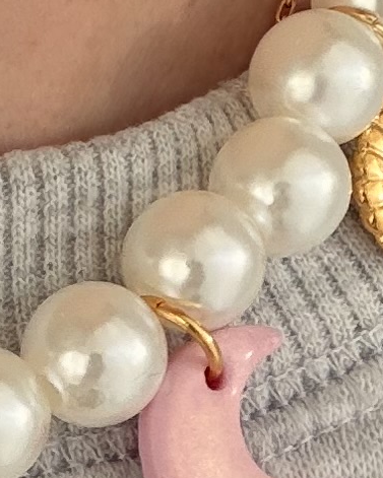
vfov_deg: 10.0
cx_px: -242
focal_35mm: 192
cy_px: 354
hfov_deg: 7.9
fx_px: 2720
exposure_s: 1/121
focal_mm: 2.71
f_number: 1.9
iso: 25
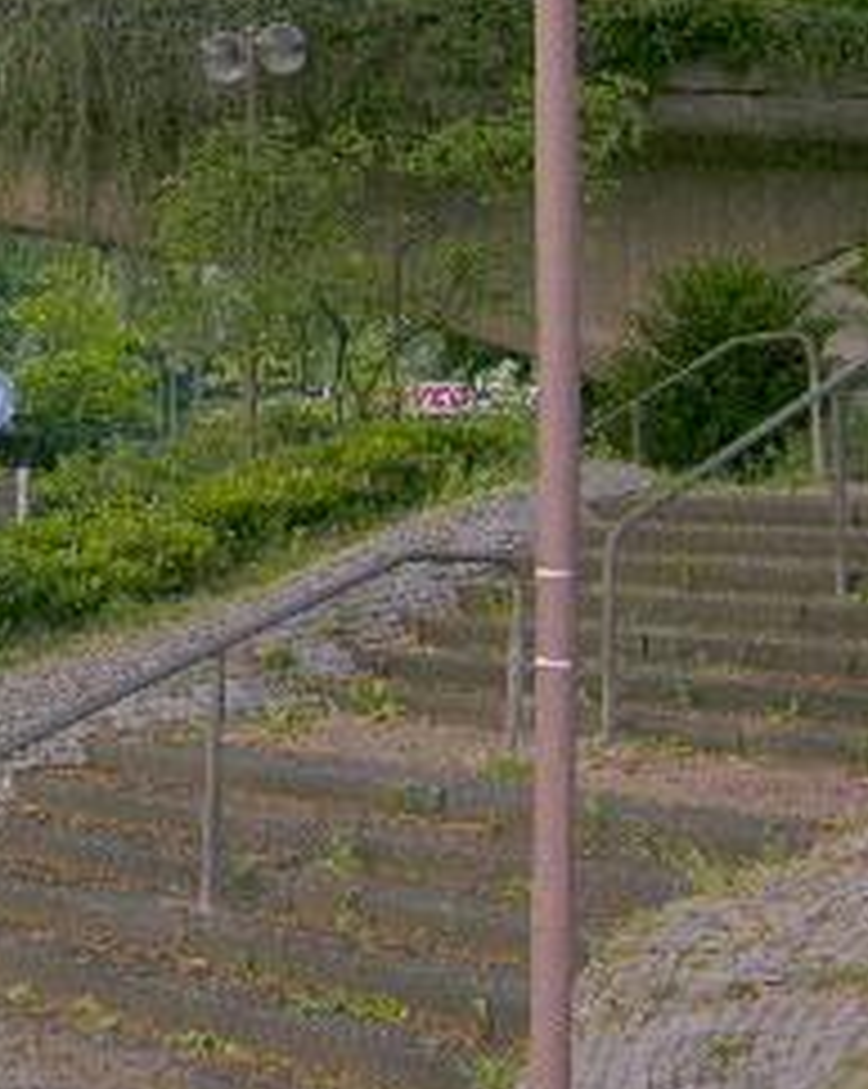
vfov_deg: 22.9
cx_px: -434
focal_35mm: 83
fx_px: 2670
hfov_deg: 16.8
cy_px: 297
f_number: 3.2
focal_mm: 8.9
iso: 51
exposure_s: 1/24.2
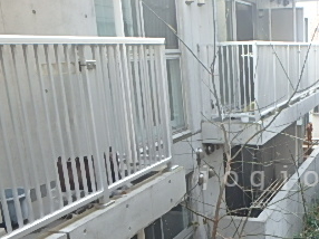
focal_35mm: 47
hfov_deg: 38.3
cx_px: 274
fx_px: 433
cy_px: 176
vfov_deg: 30.4
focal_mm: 3.7
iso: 200
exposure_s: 1/60
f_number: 3.5
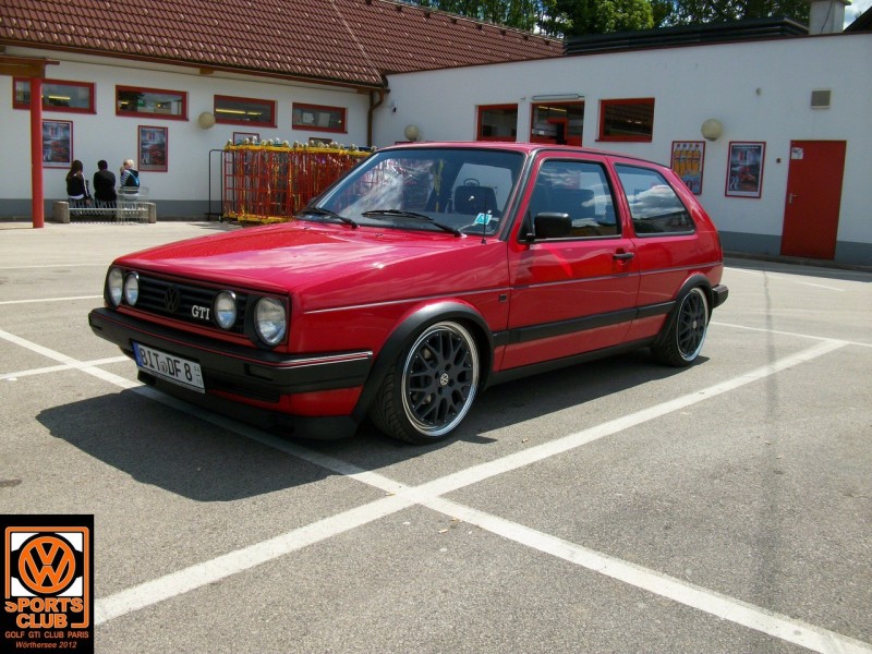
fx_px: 856
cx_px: 436
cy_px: 327
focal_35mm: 34
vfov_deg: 41.8
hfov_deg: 54.0
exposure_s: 1/408
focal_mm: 5.7
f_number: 5.5
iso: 80
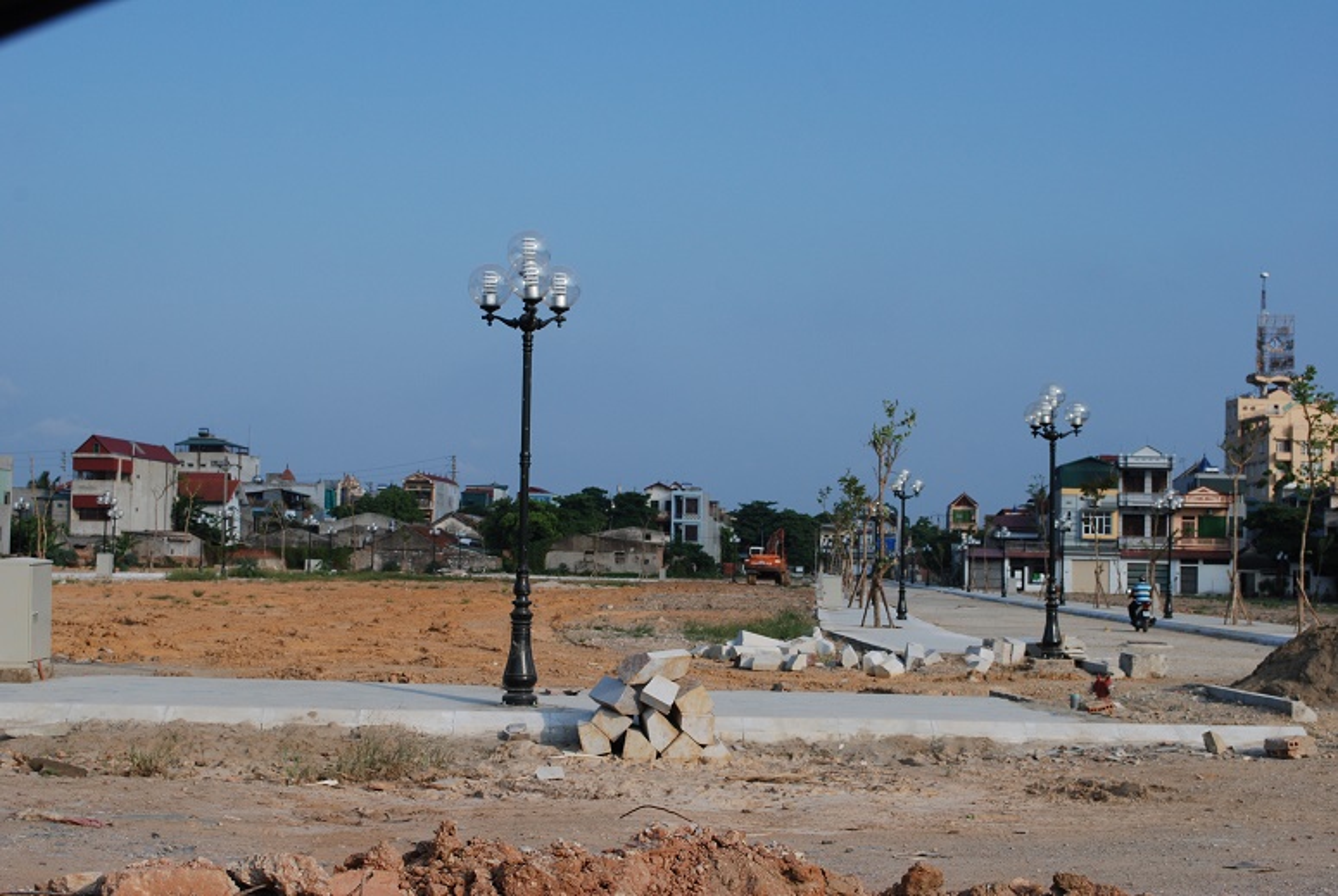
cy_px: 448
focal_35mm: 52
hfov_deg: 37.8
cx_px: 669
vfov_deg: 25.8
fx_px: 1954
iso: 200
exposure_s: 1/320
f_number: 9
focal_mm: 35
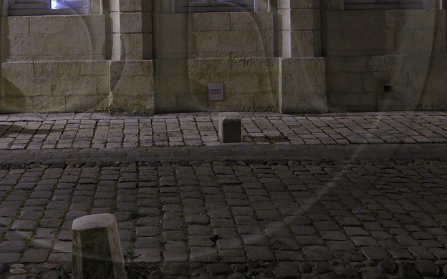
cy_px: 1
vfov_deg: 26.0
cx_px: 140
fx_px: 573
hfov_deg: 41.9
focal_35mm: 47
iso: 100
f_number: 5.6
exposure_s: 3.6
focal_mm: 12
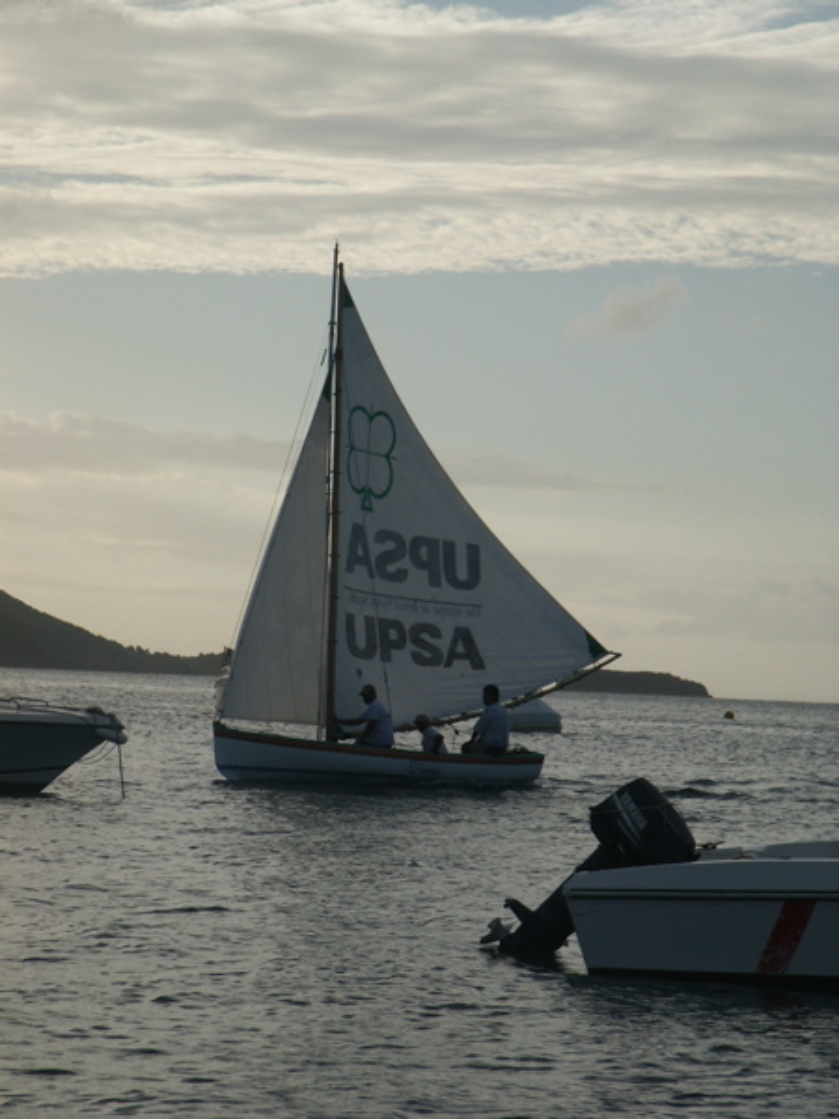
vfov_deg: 14.2
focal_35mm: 139
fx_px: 4492
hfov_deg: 10.7
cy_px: 560
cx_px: 420
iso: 64
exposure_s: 1/250
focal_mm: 28.23
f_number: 8
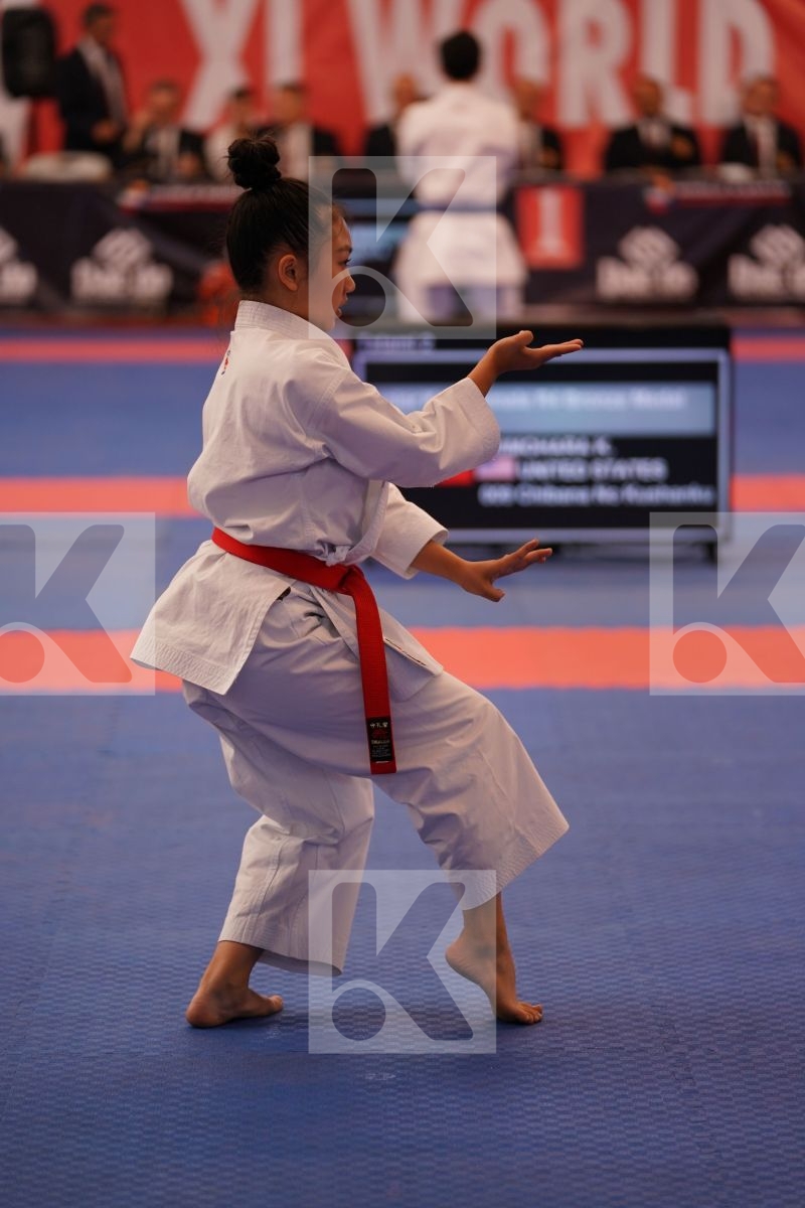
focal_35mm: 135
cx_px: 402
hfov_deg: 10.2
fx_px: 4528
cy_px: 604
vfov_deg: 15.2
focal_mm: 135
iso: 500
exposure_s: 1/500
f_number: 2.8
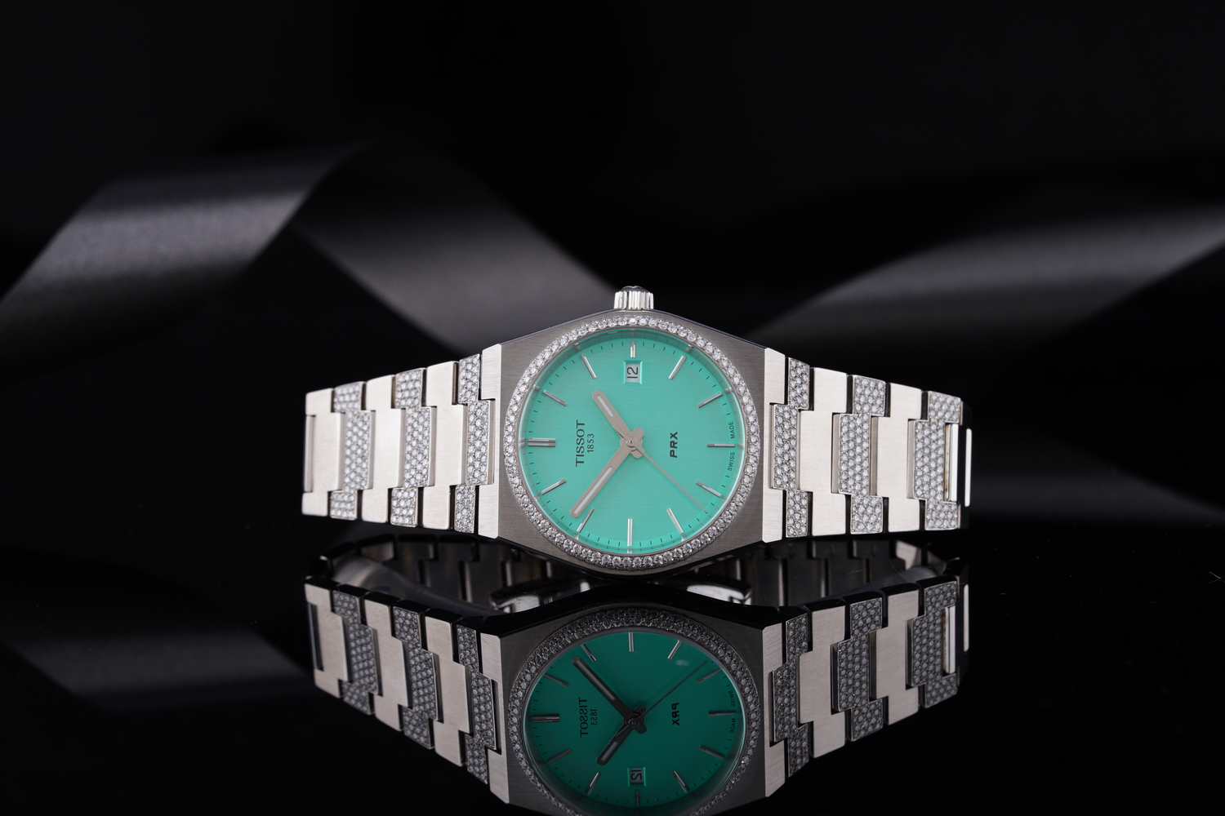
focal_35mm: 90
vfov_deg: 15.2
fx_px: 3062
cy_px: 408
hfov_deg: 22.6
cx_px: 612
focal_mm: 90
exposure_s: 1/125
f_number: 11
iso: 200
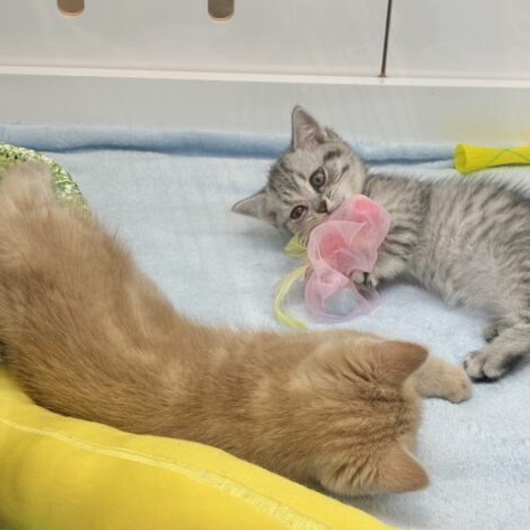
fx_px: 1074
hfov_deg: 27.6
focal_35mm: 62
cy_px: 263
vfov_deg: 27.7
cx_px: 333
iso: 40
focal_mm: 5.96
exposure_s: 1/100
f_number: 1.6
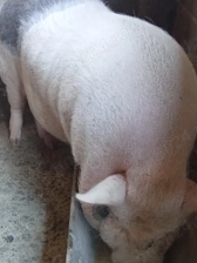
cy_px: 166
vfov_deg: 37.9
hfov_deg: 28.7
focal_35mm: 50
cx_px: 49
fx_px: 379
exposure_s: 1/25
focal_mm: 2.78
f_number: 2
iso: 800
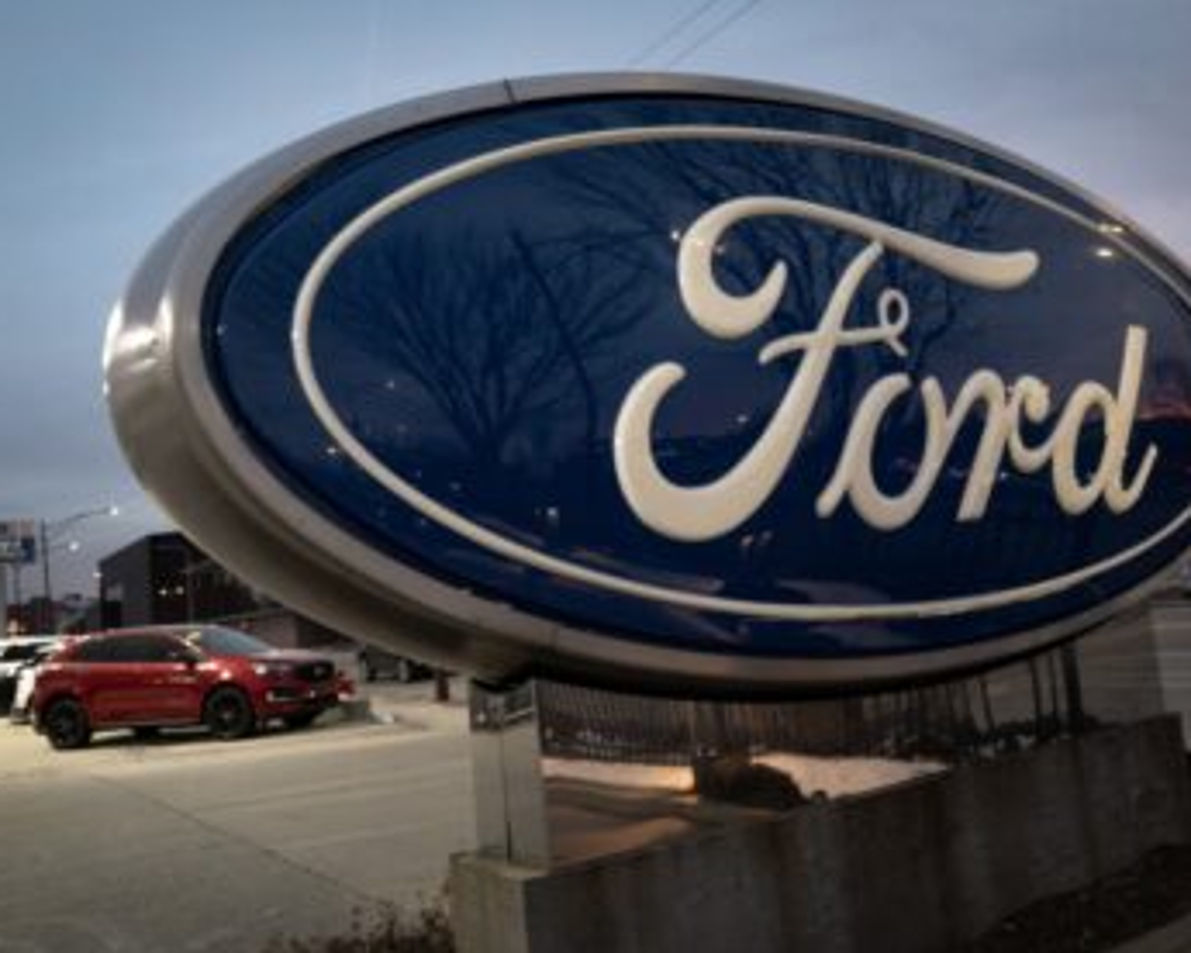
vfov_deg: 45.8
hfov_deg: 55.7
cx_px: 594
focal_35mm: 32
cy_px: 476
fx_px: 1128
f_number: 5
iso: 3200
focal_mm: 28
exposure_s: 1/125
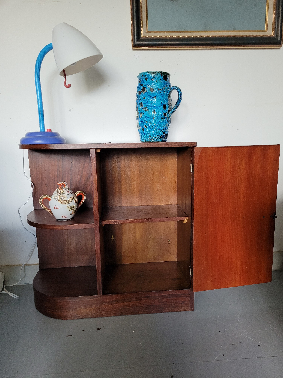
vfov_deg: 67.3
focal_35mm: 26
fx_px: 283
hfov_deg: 53.1
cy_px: 189
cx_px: 142
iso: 320
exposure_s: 1/100
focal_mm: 5.4
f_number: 1.8
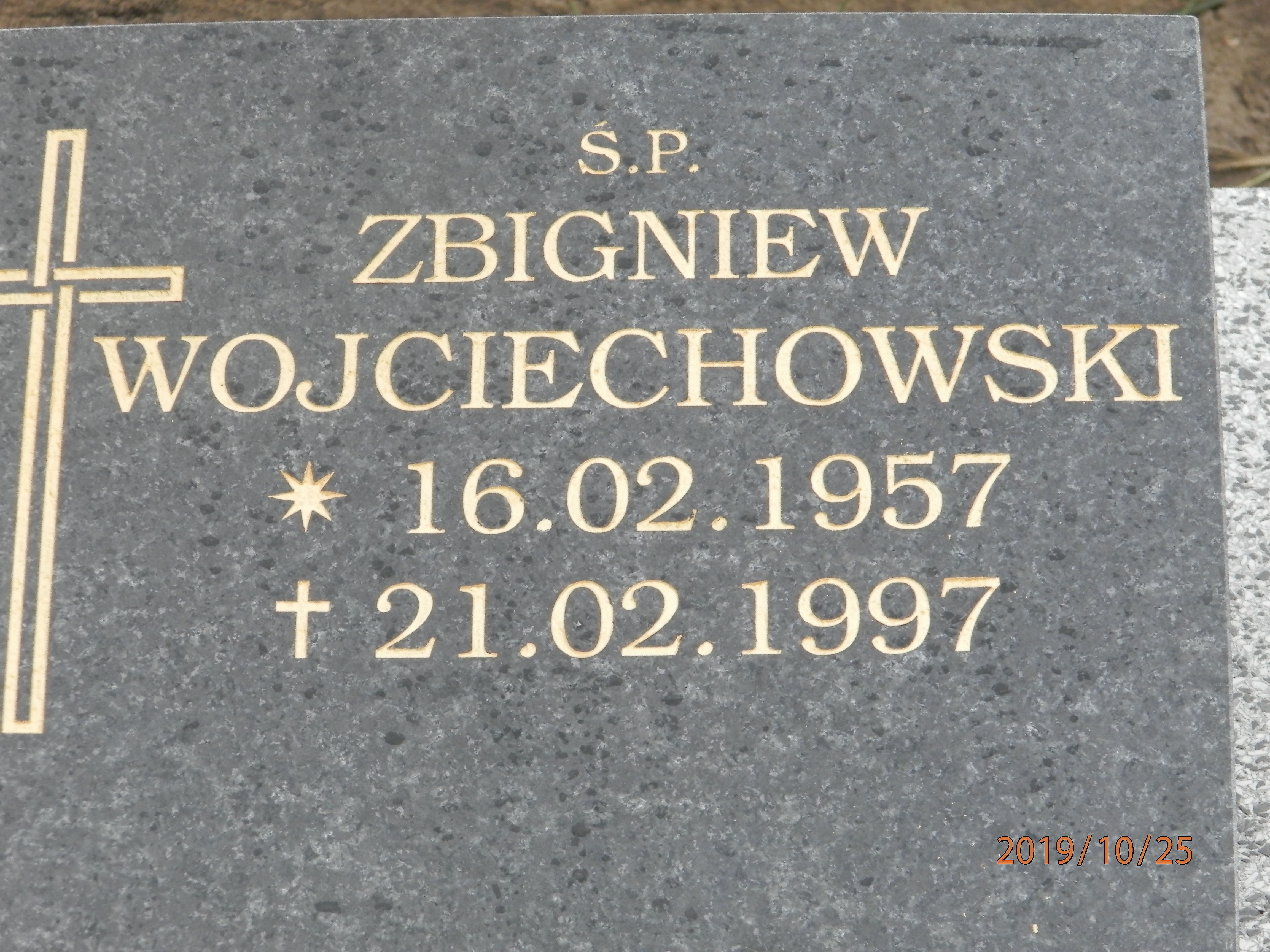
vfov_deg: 9.7
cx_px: 635
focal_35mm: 153
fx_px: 5613
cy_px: 476
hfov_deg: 12.9
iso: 200
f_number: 4.9
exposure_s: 1/125
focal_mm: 27.4
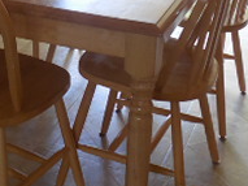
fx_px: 623
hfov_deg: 21.8
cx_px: 10
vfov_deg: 16.1
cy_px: -55
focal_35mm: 87
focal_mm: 4.6
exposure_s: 1/30
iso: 320
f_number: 3.5
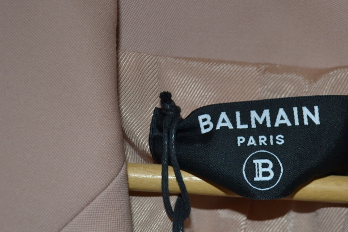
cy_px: 171
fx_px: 667
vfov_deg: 19.6
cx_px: 271
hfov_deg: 28.7
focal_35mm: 69
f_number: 4.2
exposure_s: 1/60
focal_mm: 26
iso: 125
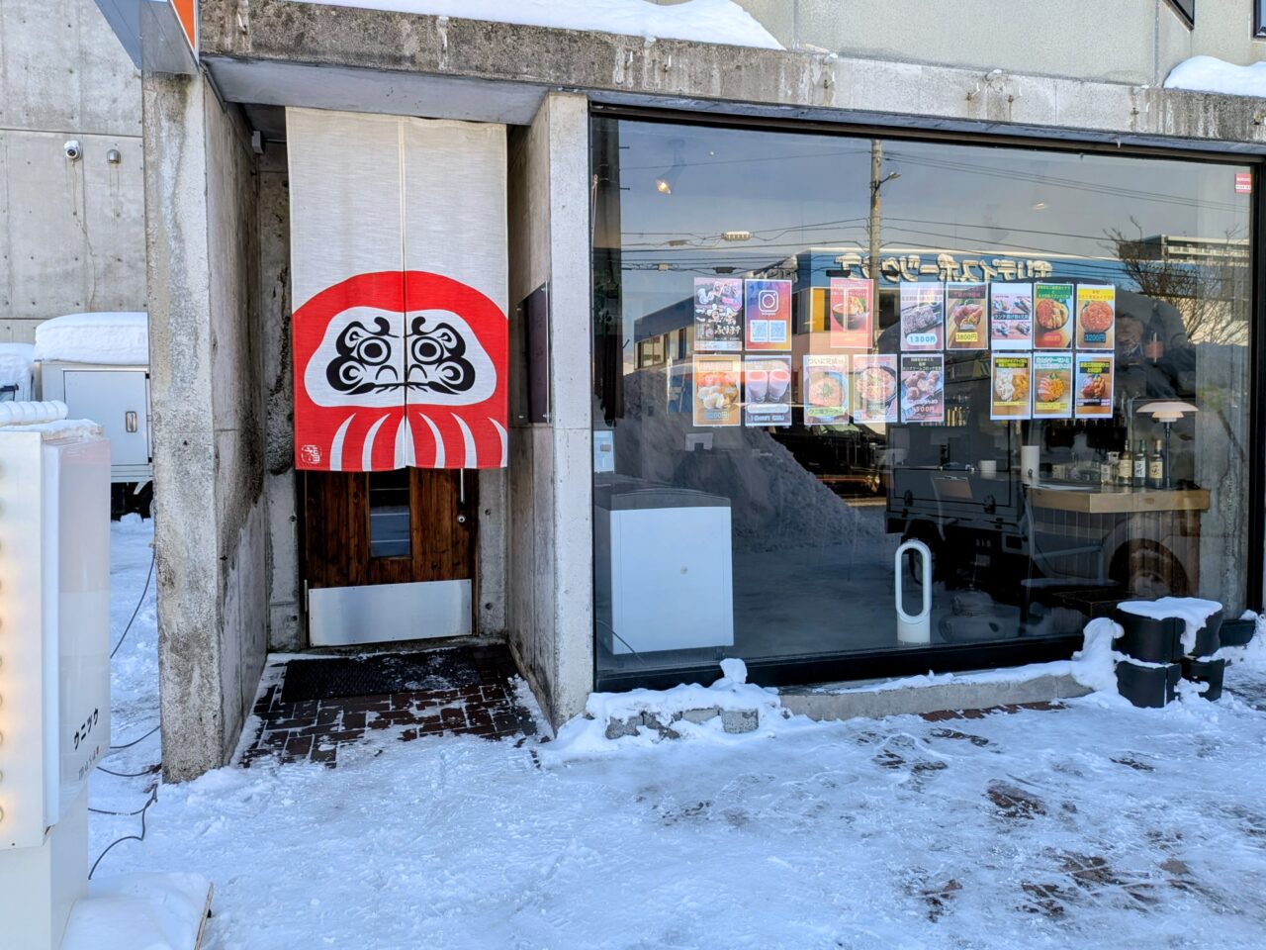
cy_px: 475
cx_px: 633
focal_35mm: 24
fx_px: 878
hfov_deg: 71.6
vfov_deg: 56.8
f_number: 1.7
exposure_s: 1/720
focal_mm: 4.53
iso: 27
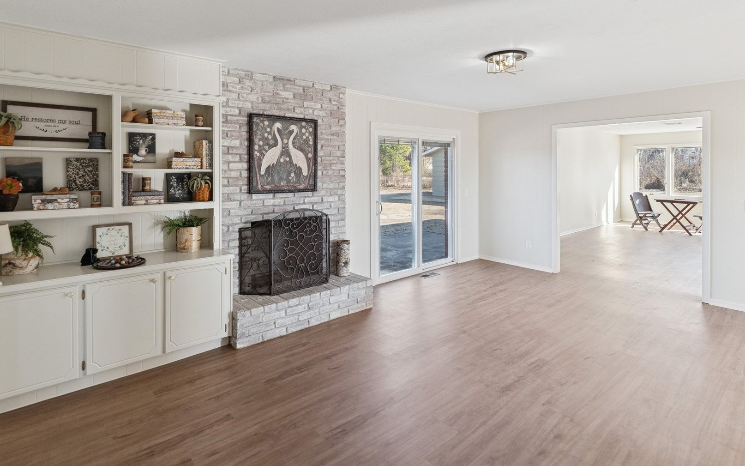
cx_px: 351
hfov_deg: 91.0
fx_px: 365
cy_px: 187
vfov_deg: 64.4
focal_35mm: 18
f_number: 2.8
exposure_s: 1/400
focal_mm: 14
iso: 400
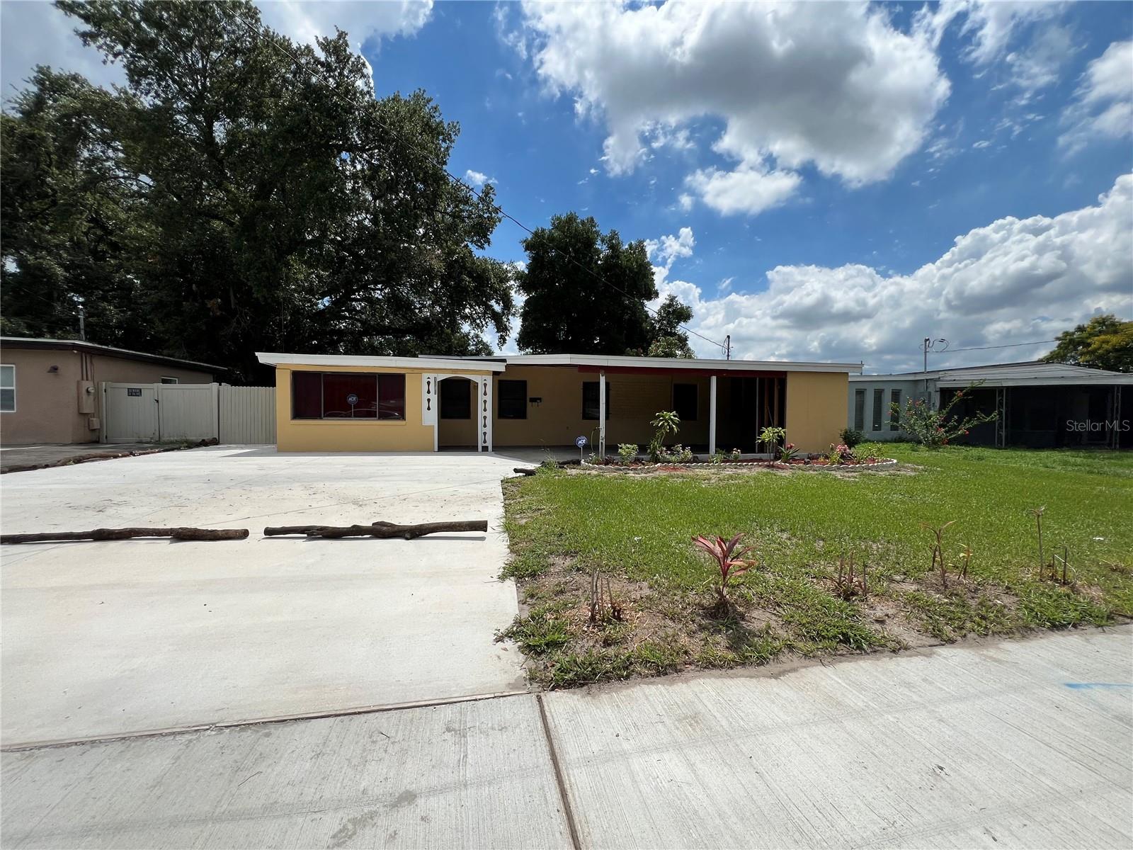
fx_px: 425
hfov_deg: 106.2
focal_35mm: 13
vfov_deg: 89.9
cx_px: 566
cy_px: 425
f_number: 1.8
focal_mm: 1.57
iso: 32
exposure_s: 1/2320
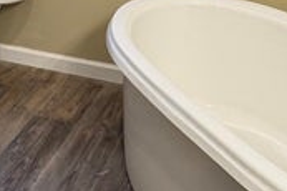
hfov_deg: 28.1
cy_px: -121
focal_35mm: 72
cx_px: 135
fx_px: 573
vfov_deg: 16.6
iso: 250
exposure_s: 1/60
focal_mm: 2.22
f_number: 2.2
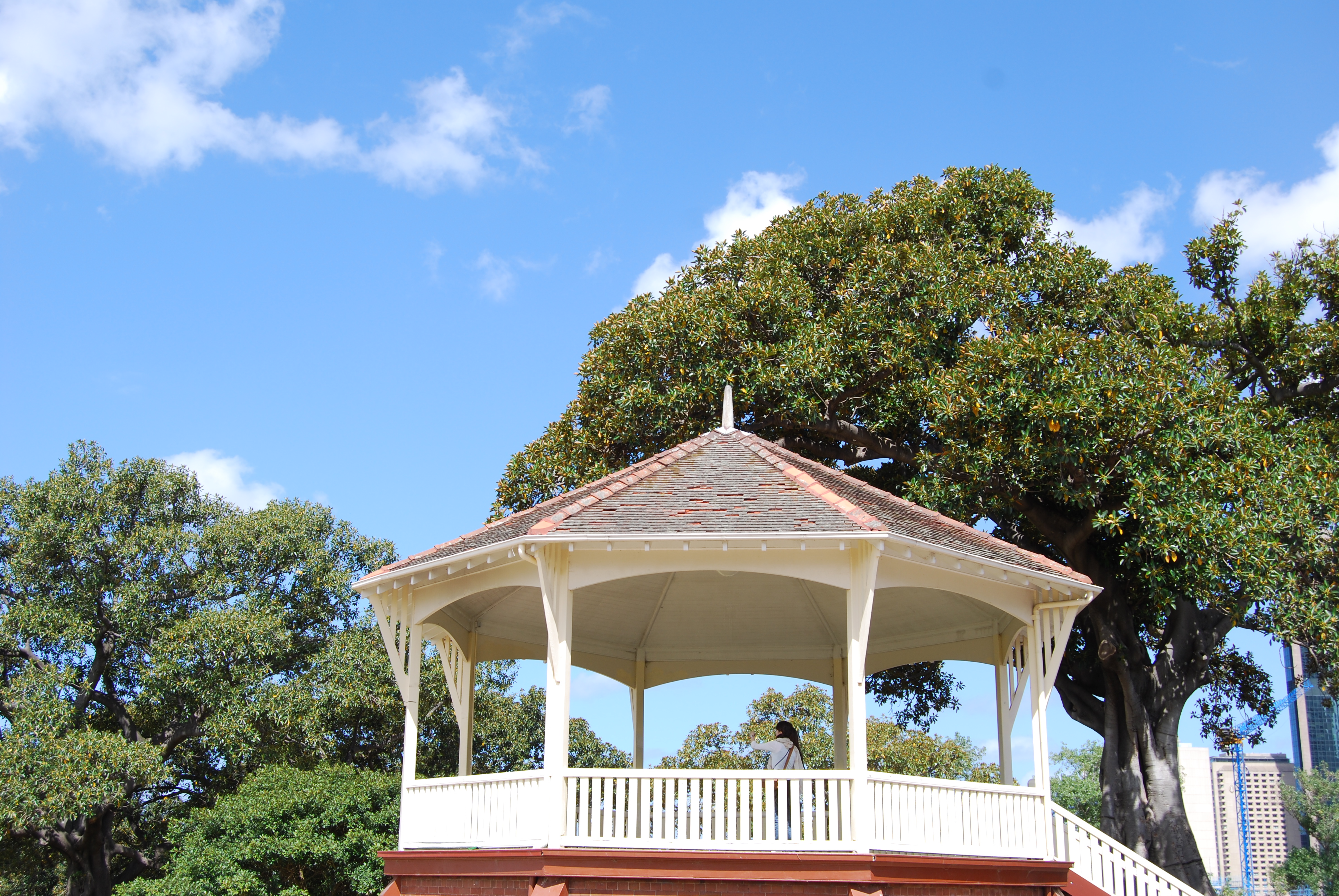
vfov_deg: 34.3
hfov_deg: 49.5
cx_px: 670
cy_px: 448
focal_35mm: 39
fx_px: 1452
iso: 100
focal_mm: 26
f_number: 7.1
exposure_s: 1/200
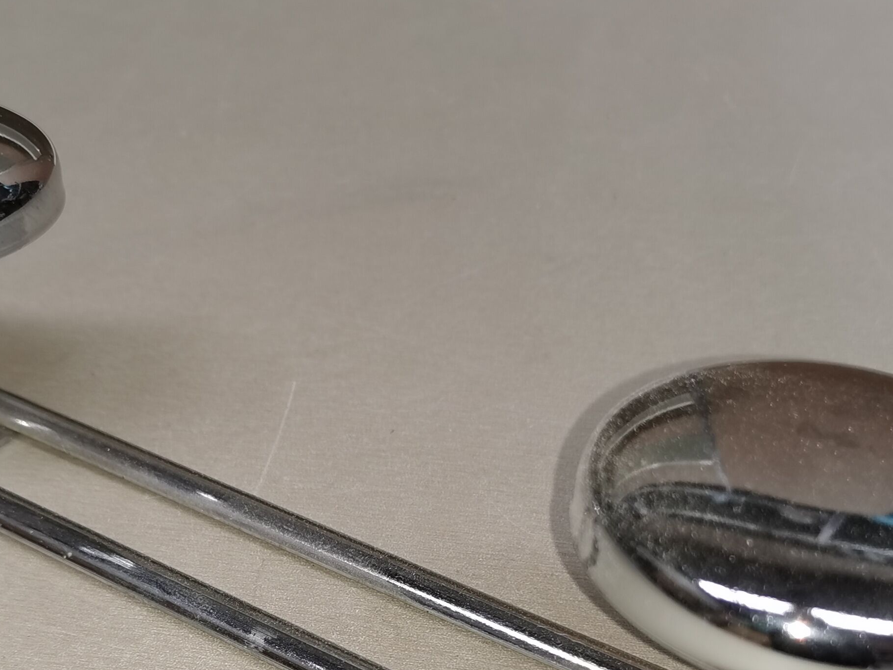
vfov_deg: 26.0
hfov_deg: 35.4
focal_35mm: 54
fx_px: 1393
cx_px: 337
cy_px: 625
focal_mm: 5.58
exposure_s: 1/100
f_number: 1.8
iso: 50
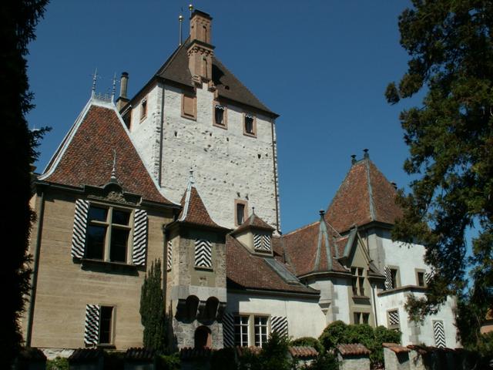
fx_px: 498
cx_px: 246
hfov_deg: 52.6
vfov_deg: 40.7
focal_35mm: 35
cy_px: 185
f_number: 8
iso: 50
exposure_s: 1/200
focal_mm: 5.86
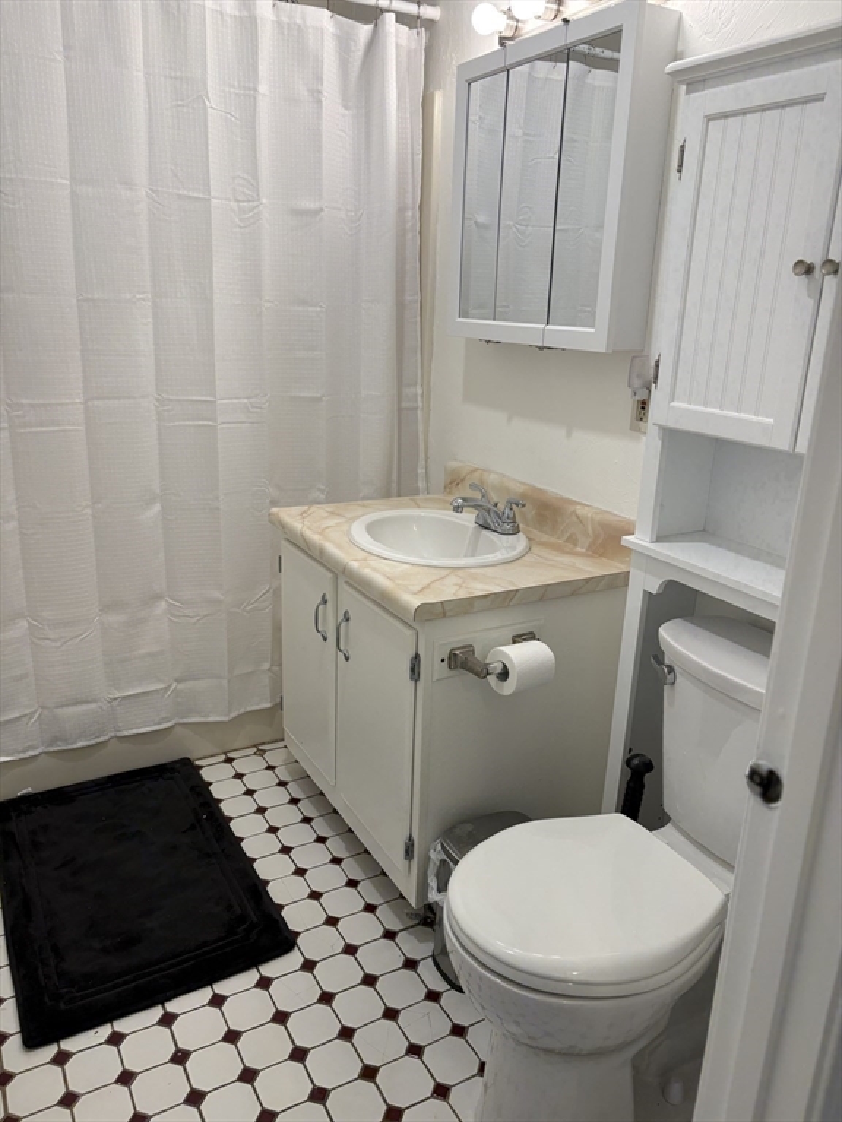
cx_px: 421
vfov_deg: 67.3
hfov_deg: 53.1
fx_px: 843
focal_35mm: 26
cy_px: 561
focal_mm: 5.96
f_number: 1.6
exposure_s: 1/120
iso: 80
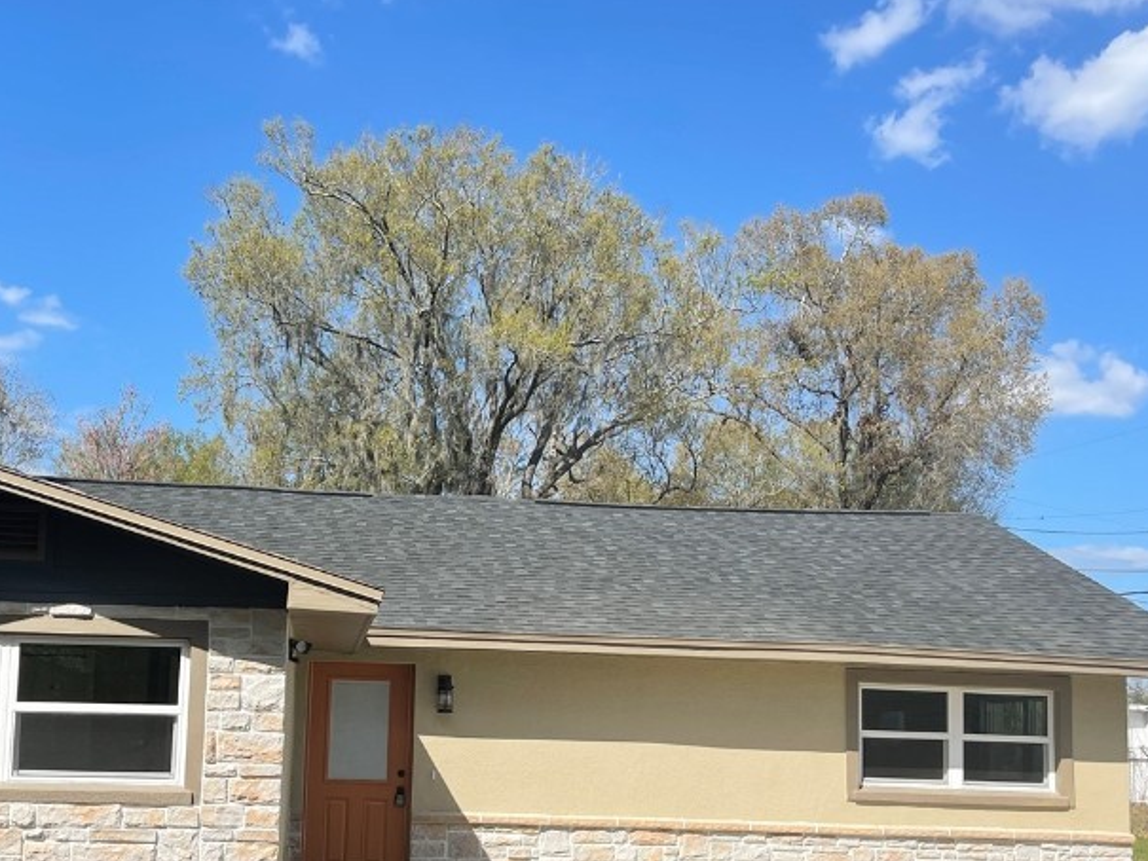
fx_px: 1459
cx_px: 446
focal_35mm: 44
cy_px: 565
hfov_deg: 42.7
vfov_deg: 32.6
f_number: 1.6
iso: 32
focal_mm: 5.1
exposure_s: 1/4049
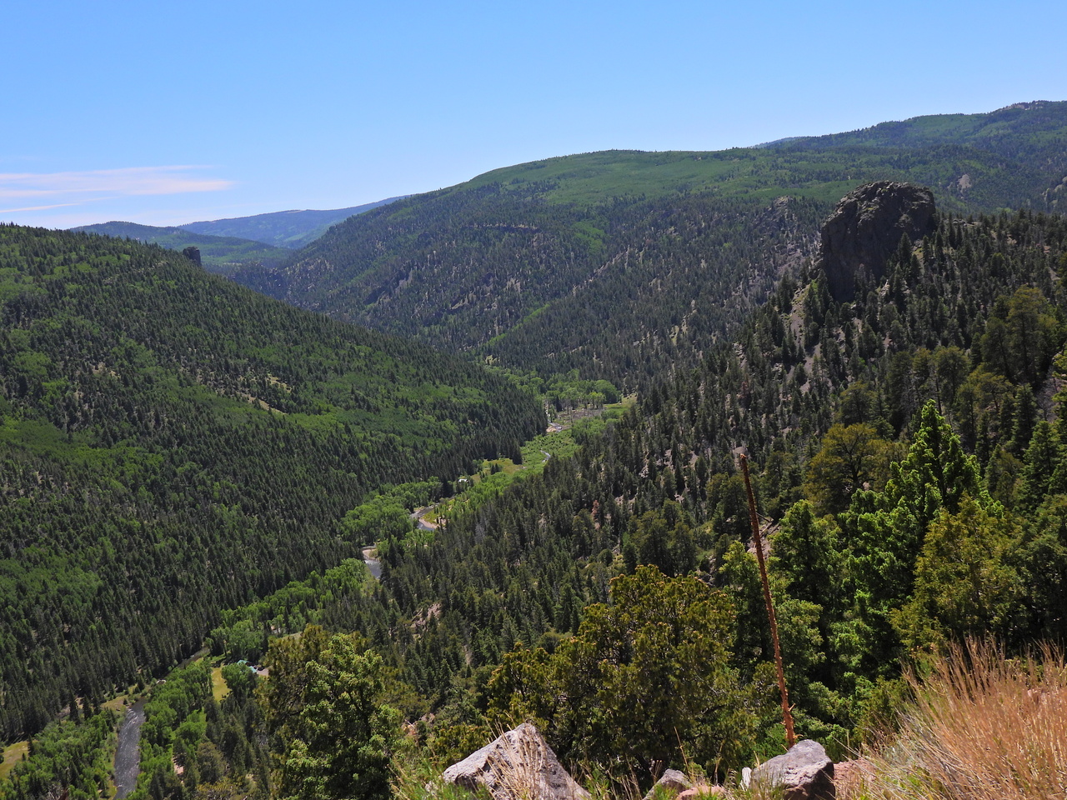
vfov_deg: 36.0
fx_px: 1233
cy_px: 400
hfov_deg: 46.8
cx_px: 534
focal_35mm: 40
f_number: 3.2
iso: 100
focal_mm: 7.1
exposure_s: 1/2000
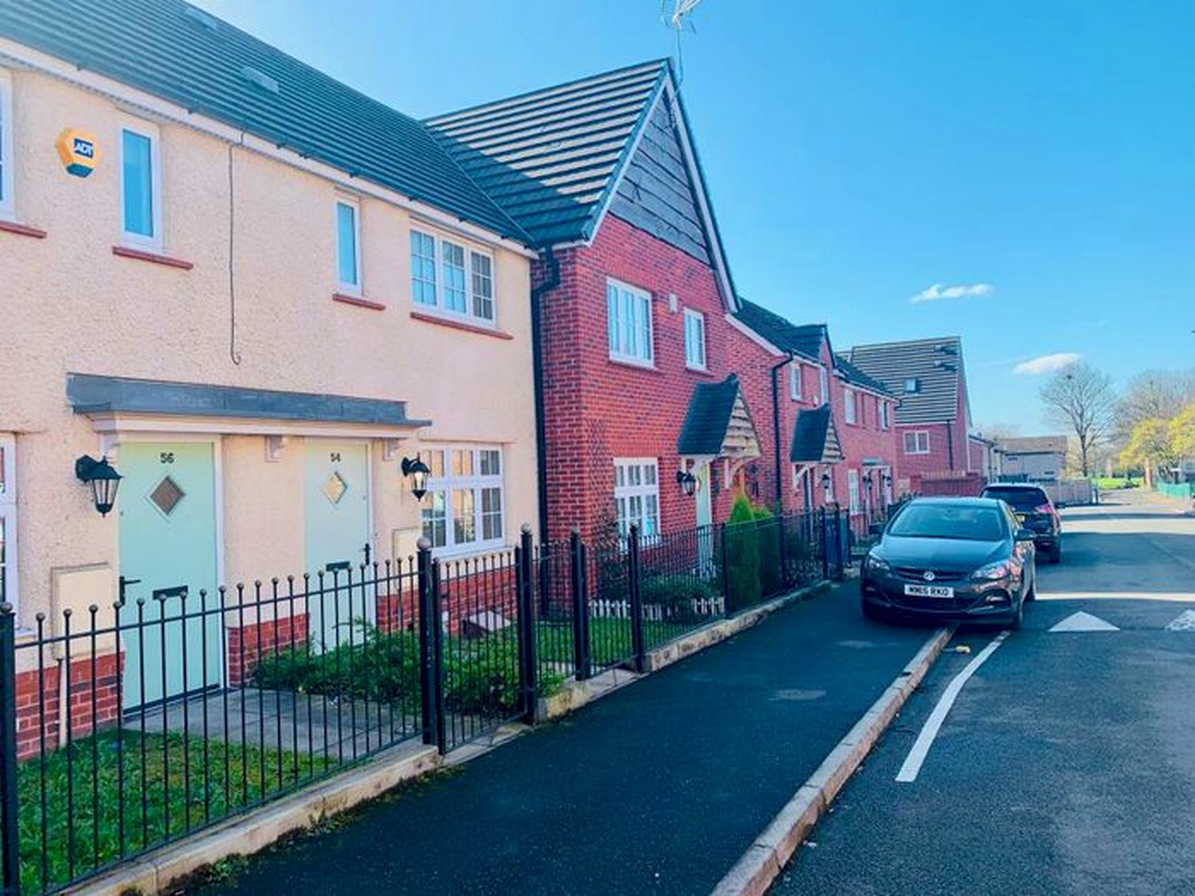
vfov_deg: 53.1
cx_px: 598
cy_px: 448
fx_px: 898
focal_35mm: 26
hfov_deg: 67.3
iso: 25
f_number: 1.8
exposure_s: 1/842
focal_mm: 4.25
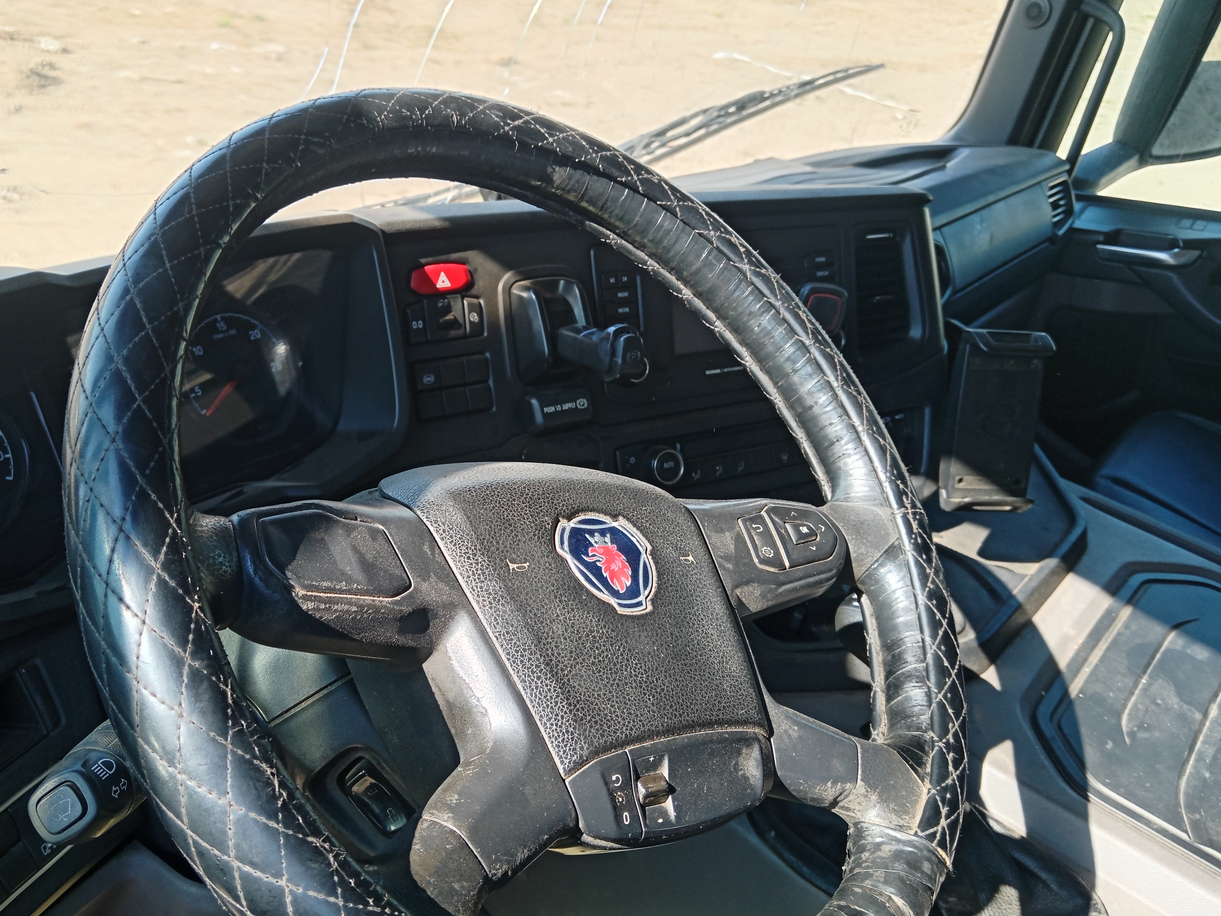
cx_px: 503
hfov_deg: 55.0
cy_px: 465
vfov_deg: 42.9
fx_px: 1164
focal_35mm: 33
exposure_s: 1/168
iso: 104
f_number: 1.9
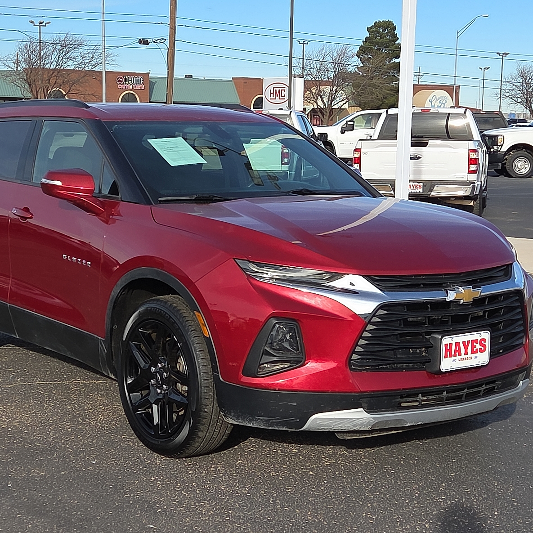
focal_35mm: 68
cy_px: 264
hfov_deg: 25.3
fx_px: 1185
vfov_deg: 25.4
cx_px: 198
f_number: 1.8
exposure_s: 1/5000
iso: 76
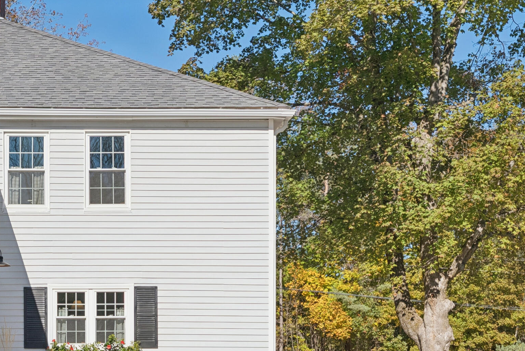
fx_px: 977
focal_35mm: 67
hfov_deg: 29.5
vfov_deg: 19.8
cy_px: 337
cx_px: 119
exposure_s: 1/1000
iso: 320
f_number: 7.1
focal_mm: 34.5
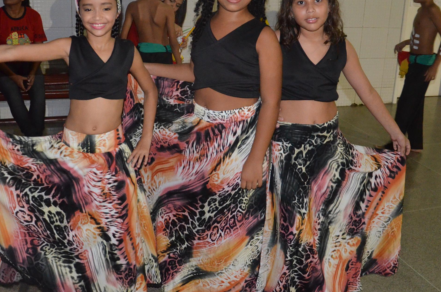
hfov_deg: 46.4
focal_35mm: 42
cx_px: 196
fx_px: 514
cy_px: 125
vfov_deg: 31.7
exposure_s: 1/60
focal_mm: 18
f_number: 3.5
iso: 3200
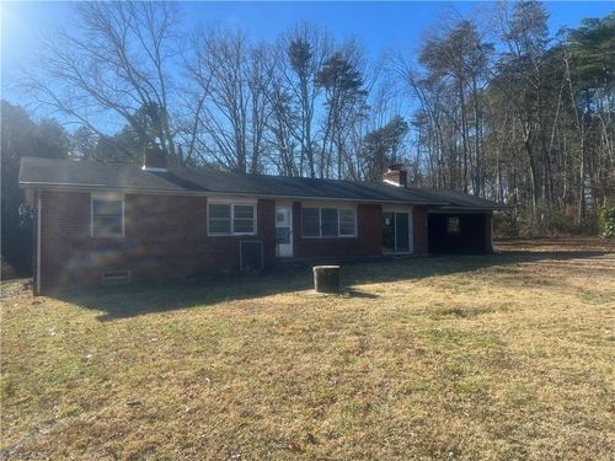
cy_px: 230
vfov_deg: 53.1
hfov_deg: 67.3
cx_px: 308
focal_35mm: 26
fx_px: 462
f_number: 1.5
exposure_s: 1/2123
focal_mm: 5.7
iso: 50
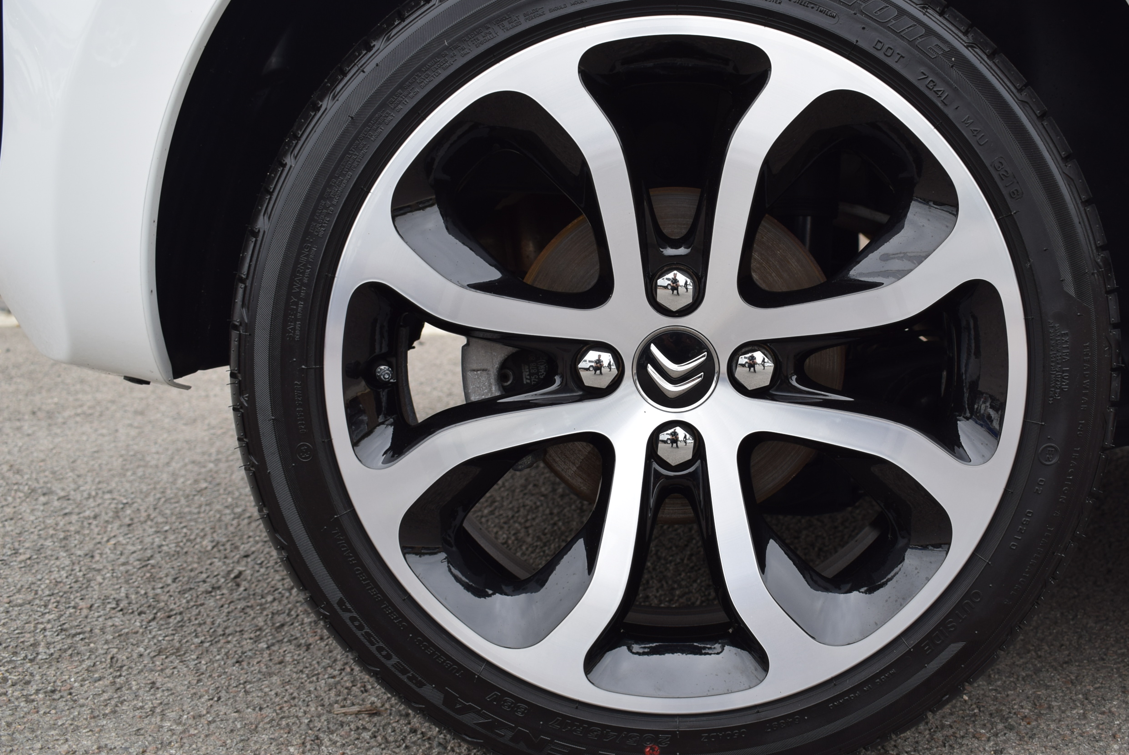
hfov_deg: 41.7
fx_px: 1475
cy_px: 373
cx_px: 673
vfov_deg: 28.7
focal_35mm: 47
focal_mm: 26
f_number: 6.3
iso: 200
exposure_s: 1/200
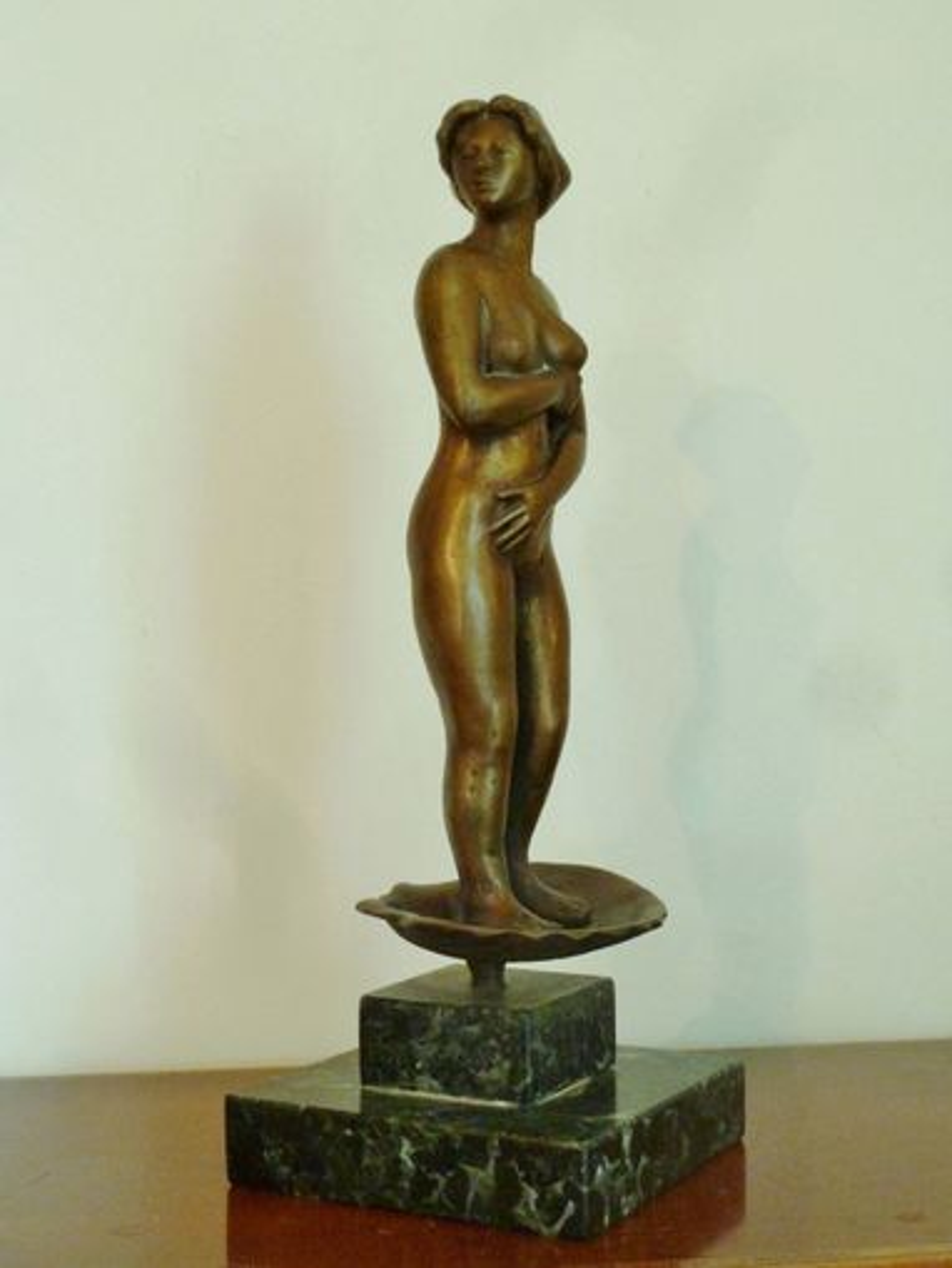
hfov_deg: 28.0
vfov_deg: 36.8
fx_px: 1906
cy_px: 634
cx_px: 476
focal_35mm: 52
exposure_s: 1/15
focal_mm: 8.5
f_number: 3.8
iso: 400
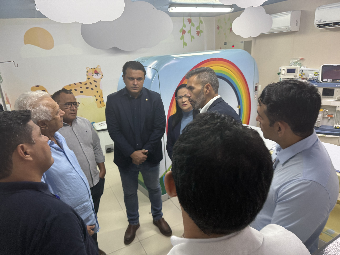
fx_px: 236
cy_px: 128
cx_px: 170
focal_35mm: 24
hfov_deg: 71.6
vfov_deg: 56.8
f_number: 1.78
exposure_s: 1/60
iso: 200
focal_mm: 6.76
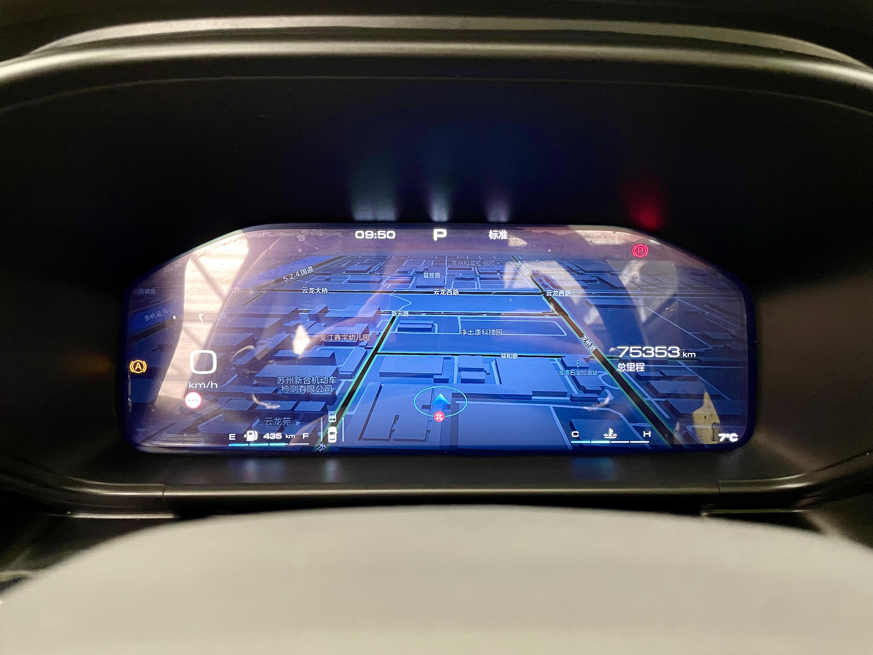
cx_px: 436
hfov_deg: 67.3
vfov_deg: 53.1
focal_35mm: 26
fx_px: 656
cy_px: 328
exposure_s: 1/30
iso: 800
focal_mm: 4.2
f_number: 1.6
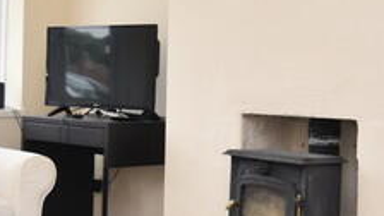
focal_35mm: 72
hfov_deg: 29.3
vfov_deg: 16.7
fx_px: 733
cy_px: 83
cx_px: 171
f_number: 5
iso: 360
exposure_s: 1/200
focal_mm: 10
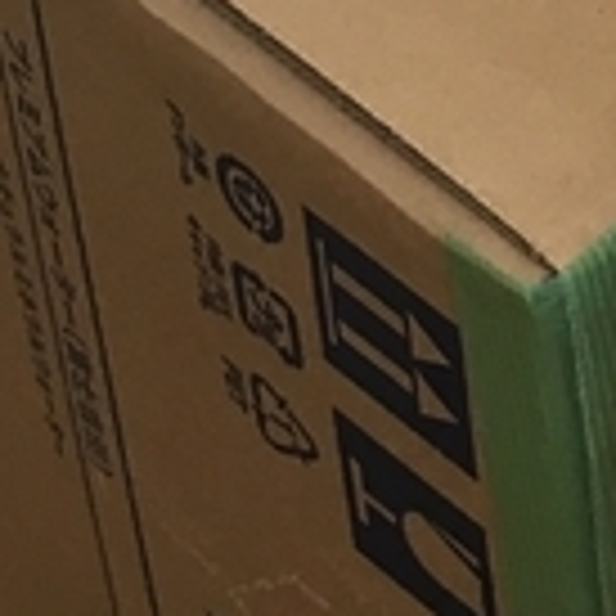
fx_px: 3866
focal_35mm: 192
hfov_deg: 9.0
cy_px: -328
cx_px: 800
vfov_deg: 8.9
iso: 64
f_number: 2.2
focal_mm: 4.15
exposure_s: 1/30
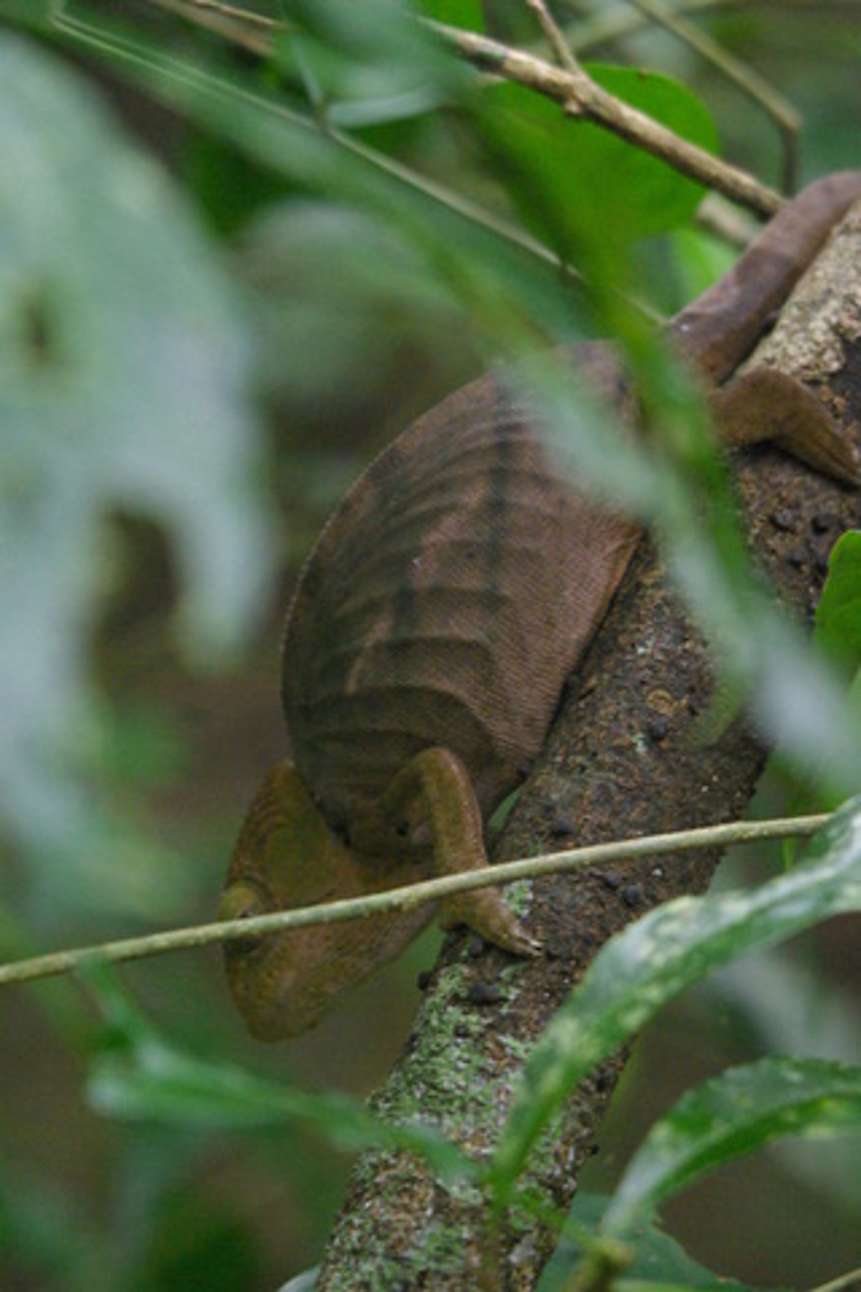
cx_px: 430
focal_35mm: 240
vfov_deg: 8.6
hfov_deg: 5.7
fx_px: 8609
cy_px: 646
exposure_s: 1/15
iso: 1600
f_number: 5.6
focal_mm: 160
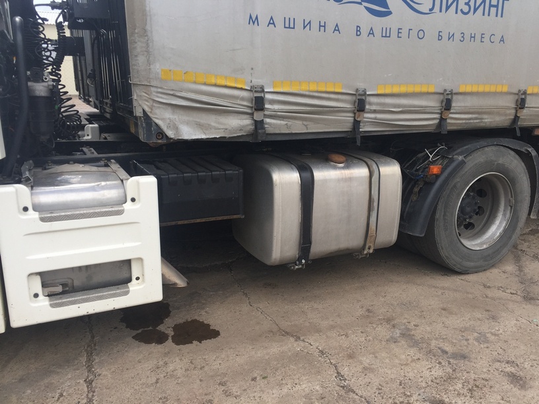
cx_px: 270
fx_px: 452
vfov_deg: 48.2
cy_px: 202
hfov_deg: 61.7
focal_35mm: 29
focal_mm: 4.15
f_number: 2.2
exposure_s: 1/719
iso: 32
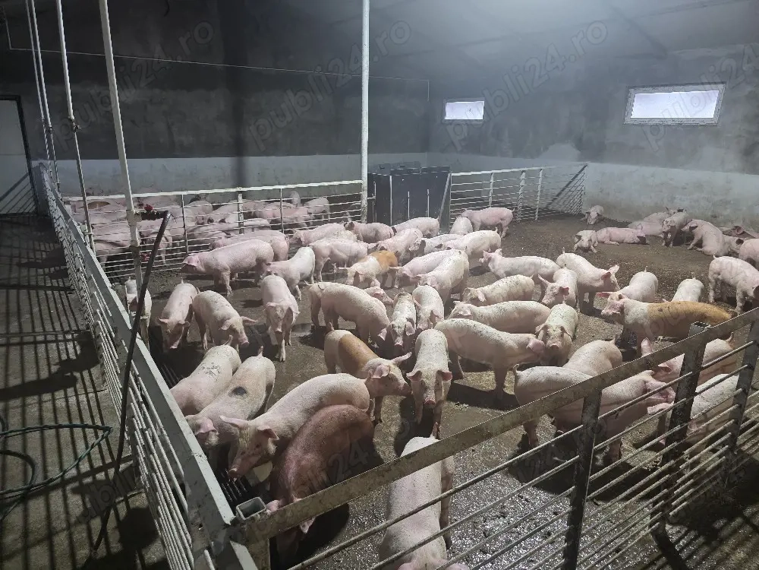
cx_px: 380
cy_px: 285
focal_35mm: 23
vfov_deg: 58.9
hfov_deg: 73.9
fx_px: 504
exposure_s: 1/101
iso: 640
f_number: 1.7
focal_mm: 6.3
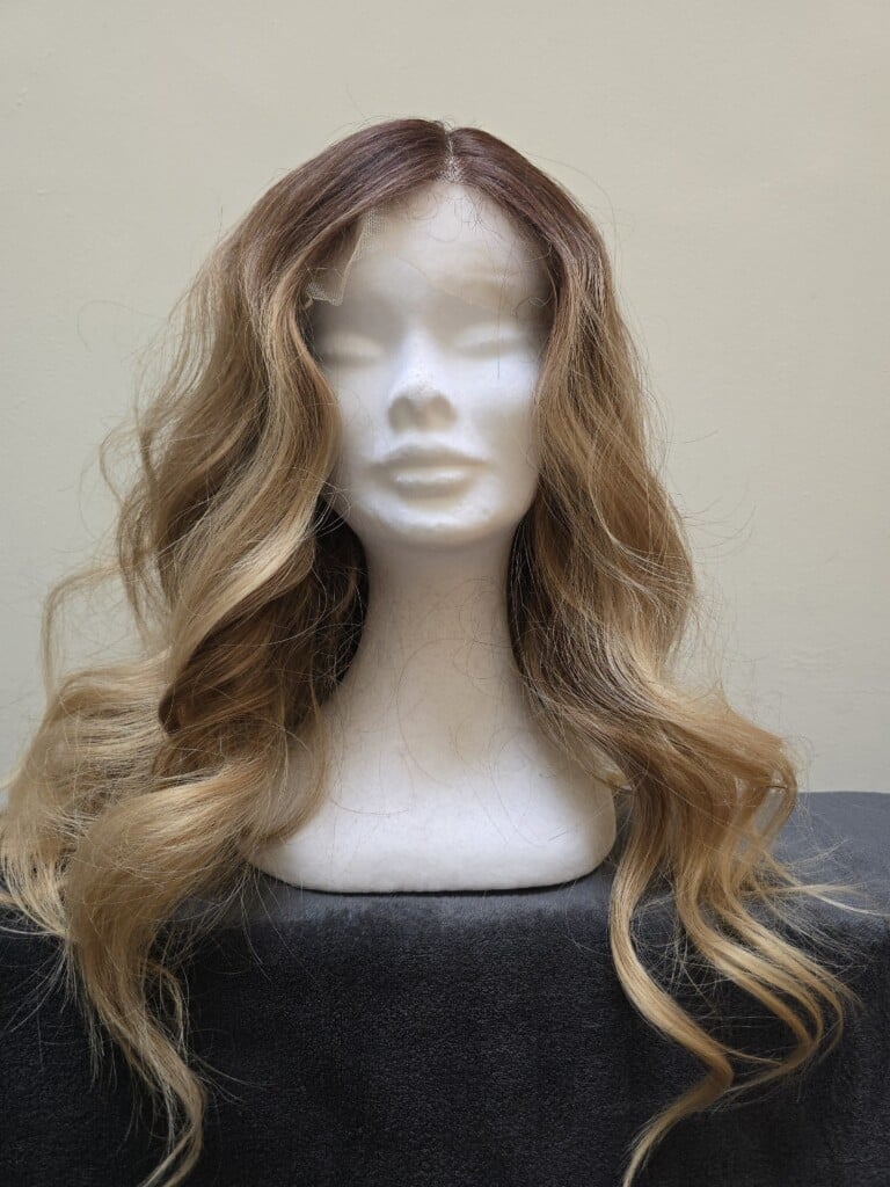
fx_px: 788
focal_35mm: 23
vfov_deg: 73.9
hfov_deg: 58.9
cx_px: 445
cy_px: 594
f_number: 1.7
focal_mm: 6.3
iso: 400
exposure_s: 1/100
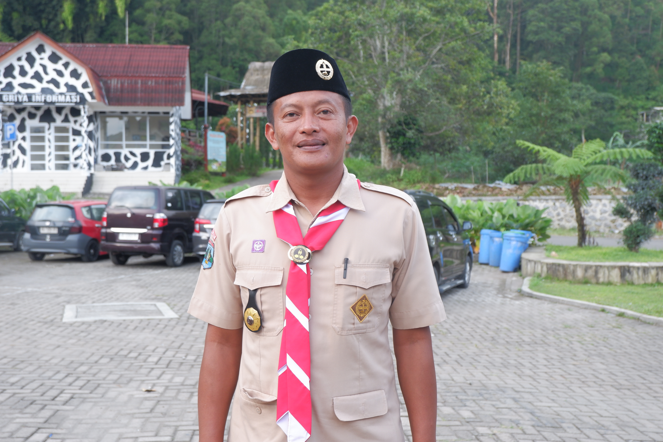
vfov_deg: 34.2
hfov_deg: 49.6
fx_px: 718
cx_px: 332
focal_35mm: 39
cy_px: 221
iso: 500
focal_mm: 26.4
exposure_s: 1/180
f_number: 5
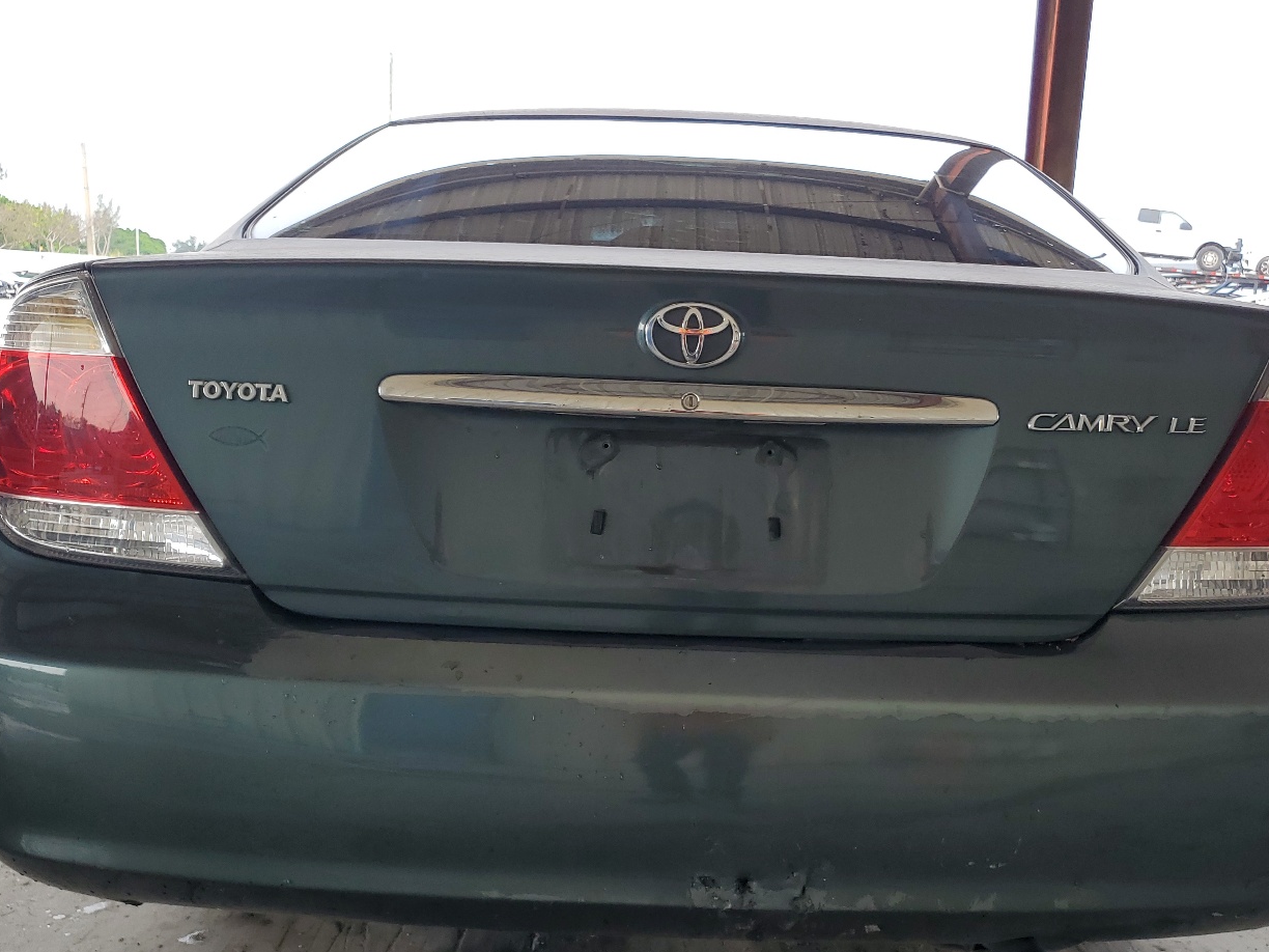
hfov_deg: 53.9
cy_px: 577
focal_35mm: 34
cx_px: 687
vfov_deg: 41.6
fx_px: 1246
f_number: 1.5
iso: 50
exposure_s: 1/312
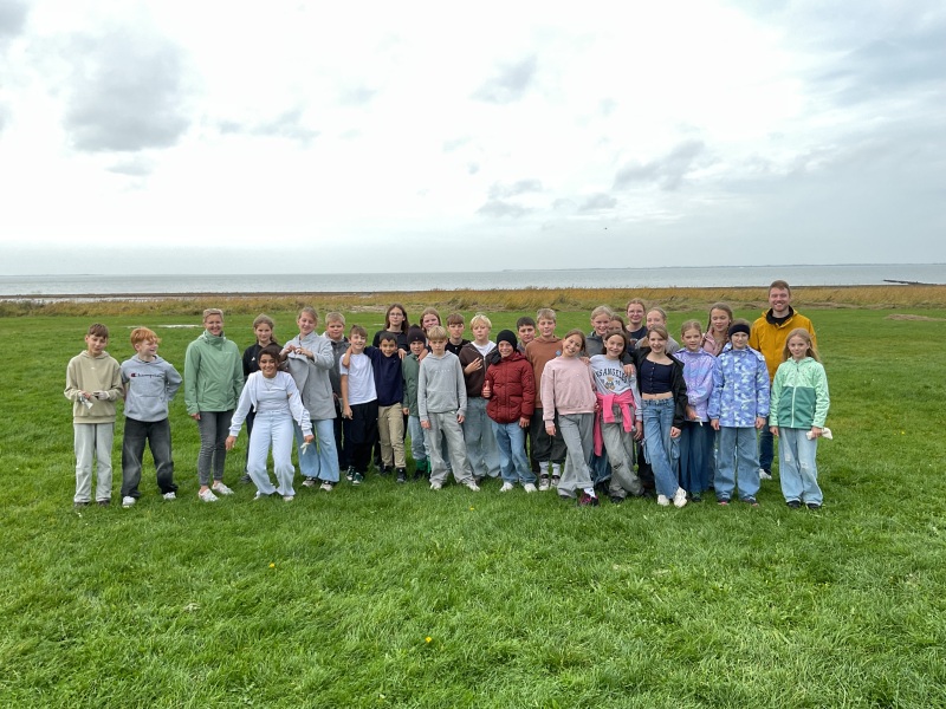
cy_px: 354
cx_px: 473
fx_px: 793
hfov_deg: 61.7
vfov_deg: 48.2
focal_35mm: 29
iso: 16
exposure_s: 1/120
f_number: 1.8
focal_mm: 3
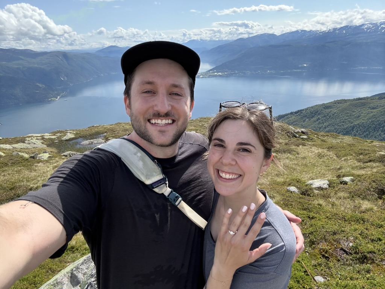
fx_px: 256
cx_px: 192
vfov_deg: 58.9
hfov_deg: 73.9
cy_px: 144
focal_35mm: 23
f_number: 1.9
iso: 40
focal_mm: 2.69
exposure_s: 1/981
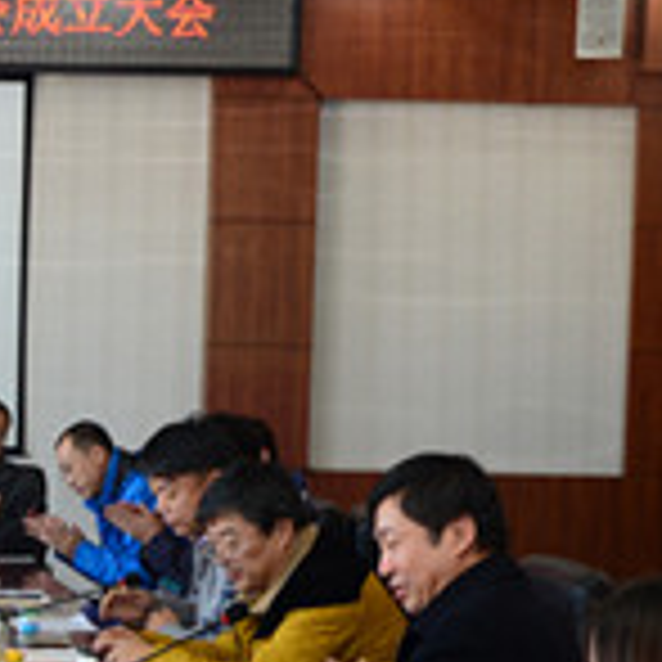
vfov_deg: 14.3
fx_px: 2618
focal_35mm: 121
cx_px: -180
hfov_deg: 13.9
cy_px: 576
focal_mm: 28
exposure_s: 1/60
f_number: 6.7
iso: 640
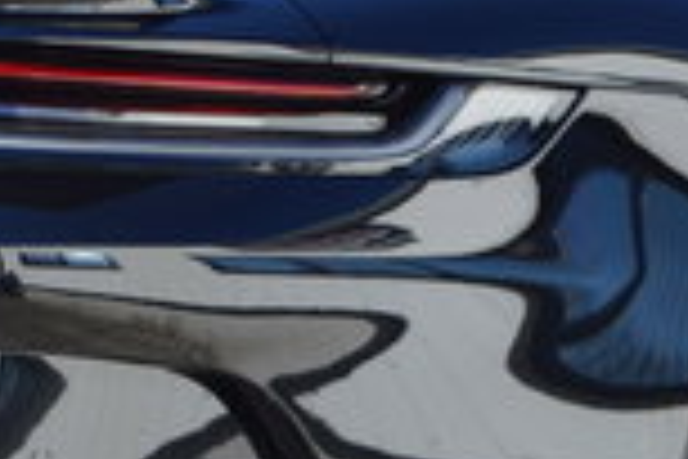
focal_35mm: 301
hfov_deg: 6.8
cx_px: 139
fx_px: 5752
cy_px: 155
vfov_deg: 4.6
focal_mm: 40
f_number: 5.6
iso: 100
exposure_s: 1/125
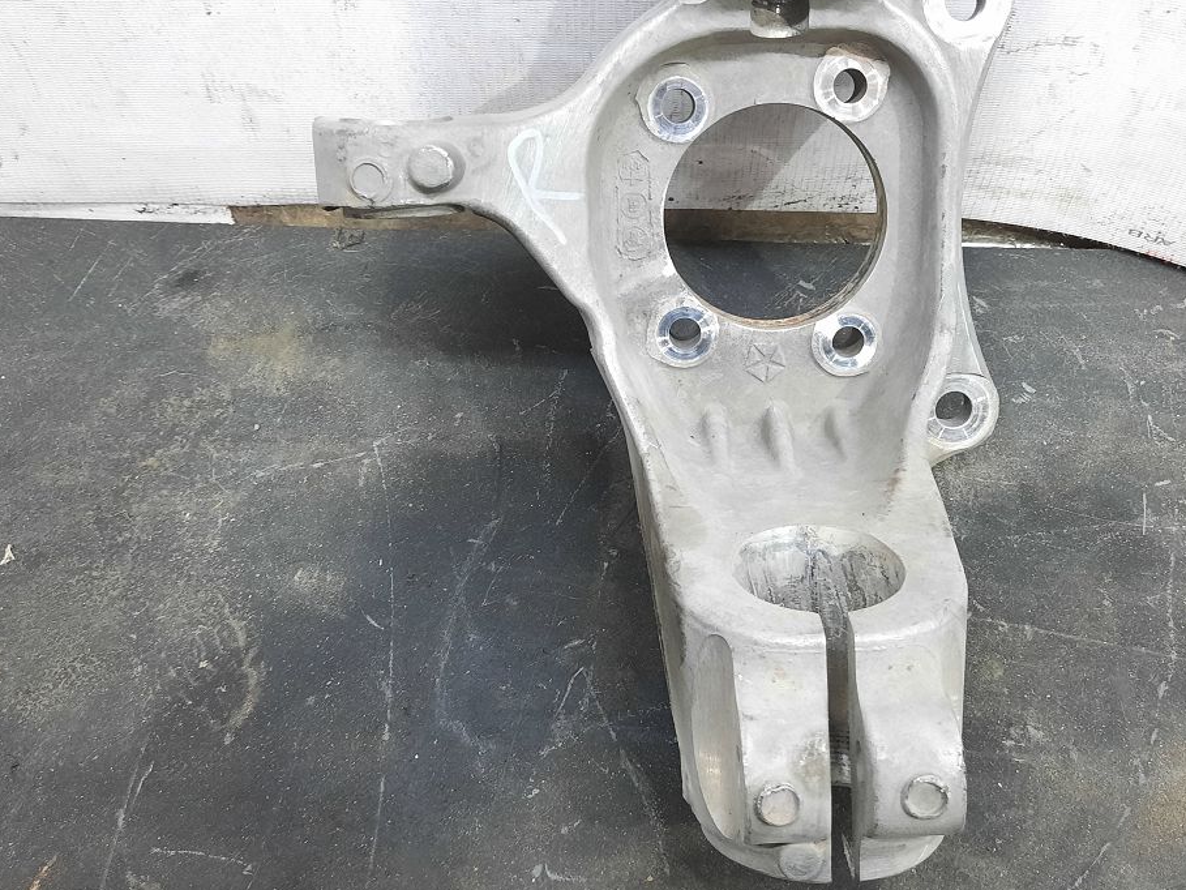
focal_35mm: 33
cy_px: 358
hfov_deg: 55.1
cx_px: 690
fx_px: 1131
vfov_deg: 42.8
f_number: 2
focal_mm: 4.6
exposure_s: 1/33
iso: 320
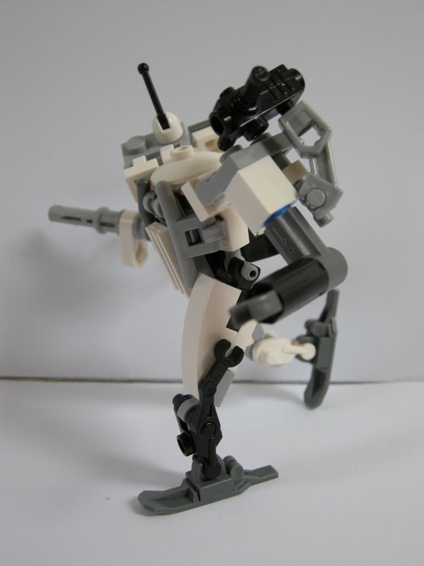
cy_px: 283
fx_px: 768
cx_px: 212
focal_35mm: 47
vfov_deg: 40.4
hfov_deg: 30.9
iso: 64
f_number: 3.4
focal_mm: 10.1
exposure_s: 1/71.8
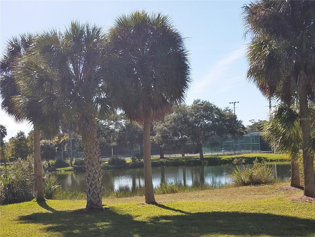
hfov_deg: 67.3
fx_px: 237
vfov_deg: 53.1
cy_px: 118
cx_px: 158
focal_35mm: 26
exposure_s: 1/2648
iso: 40
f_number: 1.7
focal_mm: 4.2
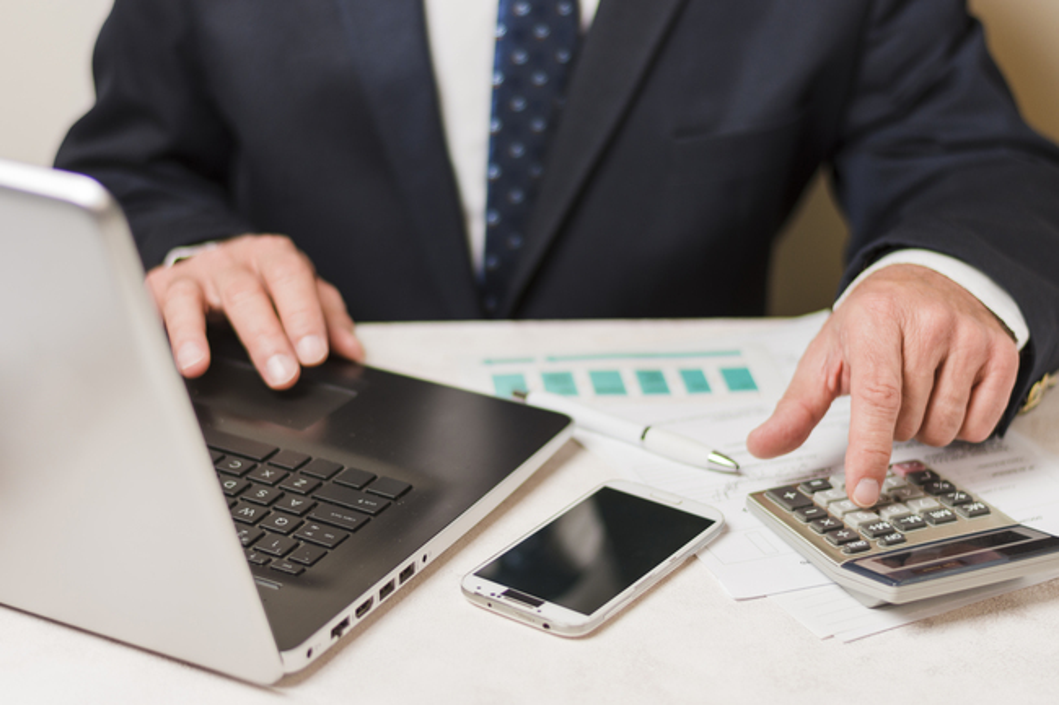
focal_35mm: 75
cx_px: 530
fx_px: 2206
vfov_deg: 18.2
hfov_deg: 27.0
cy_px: 352
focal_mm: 50
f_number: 1.8
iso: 160
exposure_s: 1/200
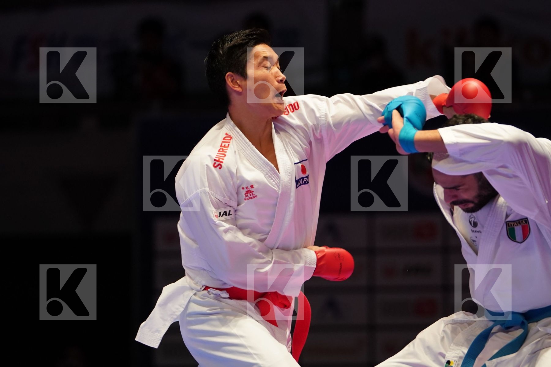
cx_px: 276
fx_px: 3719
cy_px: 184
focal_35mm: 243
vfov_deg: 5.7
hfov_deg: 8.5
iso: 2000
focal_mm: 162
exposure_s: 1/1000
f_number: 2.8
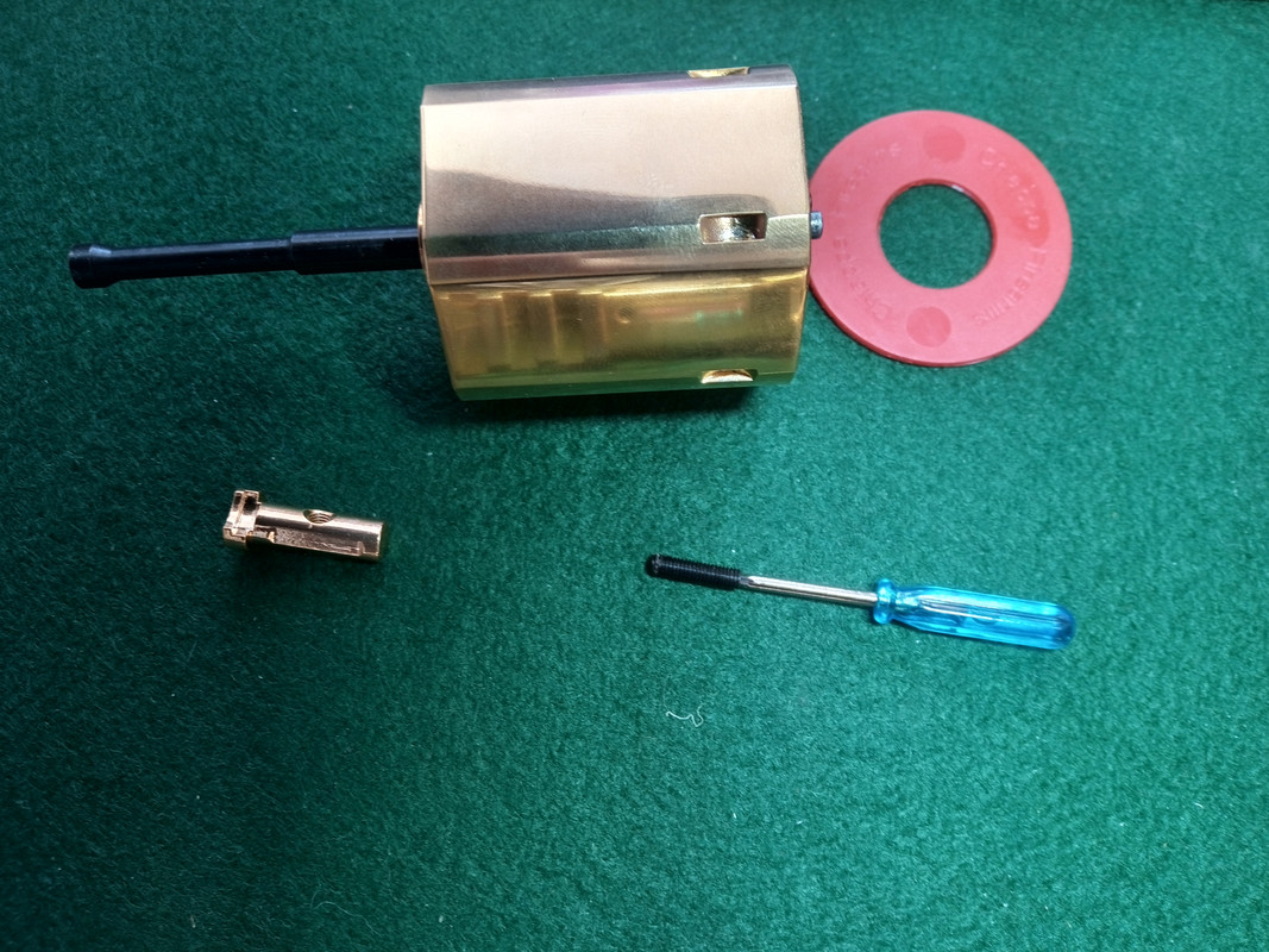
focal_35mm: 28
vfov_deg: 49.7
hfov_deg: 63.4
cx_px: 634
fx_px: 1026
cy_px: 476
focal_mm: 3.4
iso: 163
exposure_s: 1/33.3
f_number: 2
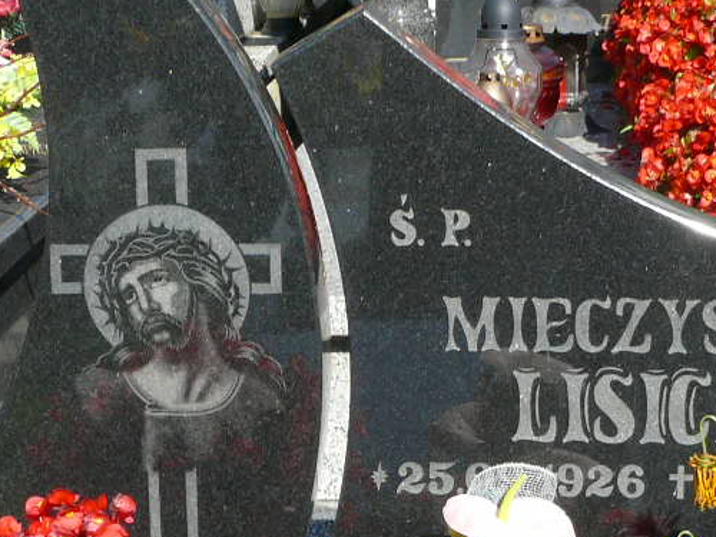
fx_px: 2317
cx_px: 428
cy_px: 696
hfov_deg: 17.6
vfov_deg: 12.8
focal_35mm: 112
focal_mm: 7.4
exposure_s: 1/320
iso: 100
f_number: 5.6
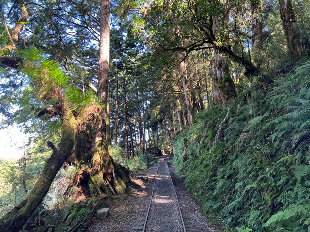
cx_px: 155
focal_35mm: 26
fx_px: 233
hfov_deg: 67.3
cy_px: 116
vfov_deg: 53.1
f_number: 1.5
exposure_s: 1/121
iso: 125
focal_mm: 5.7
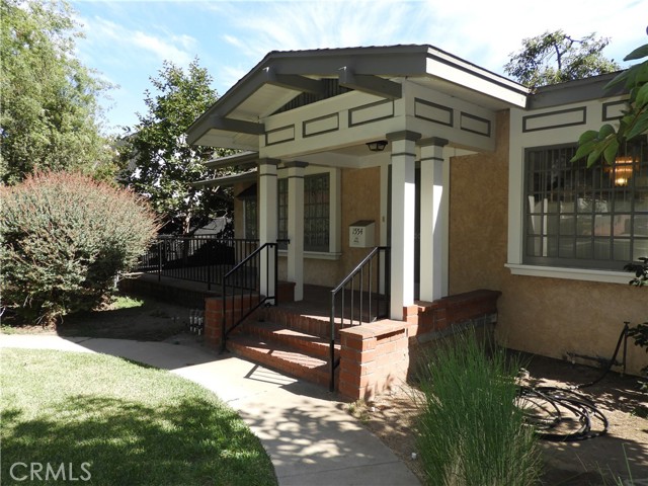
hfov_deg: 71.6
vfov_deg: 56.8
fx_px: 449
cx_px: 324
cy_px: 243
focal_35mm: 24
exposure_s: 1/500
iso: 100
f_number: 3.3
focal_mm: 4.3
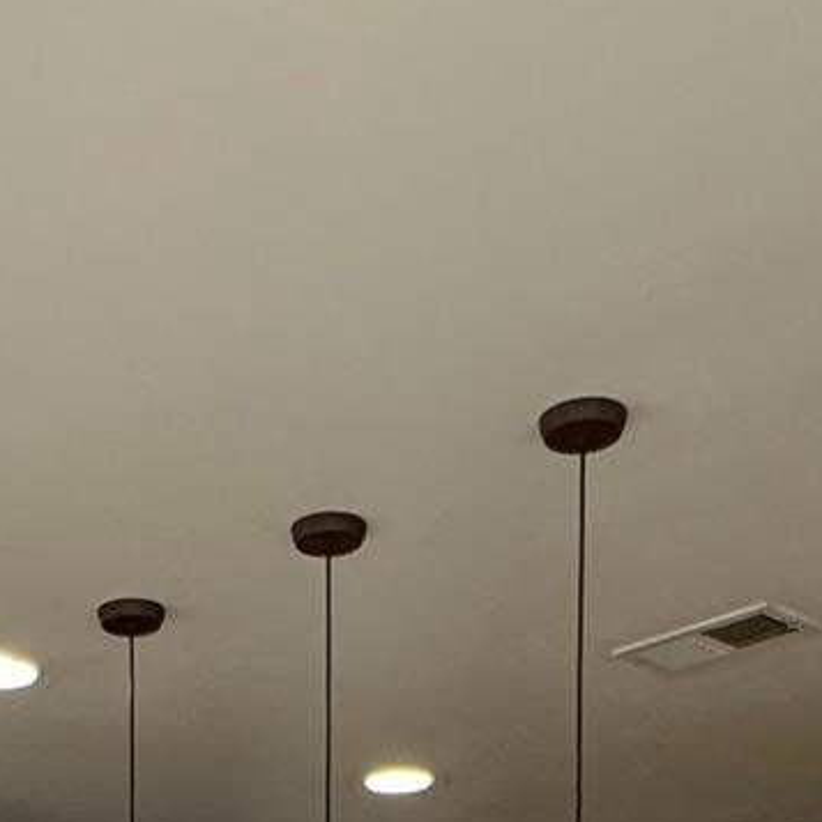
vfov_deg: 18.9
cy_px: 1462
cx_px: 140
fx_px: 1907
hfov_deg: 23.9
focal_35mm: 71
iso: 200
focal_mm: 2.22
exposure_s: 1/120
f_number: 2.2
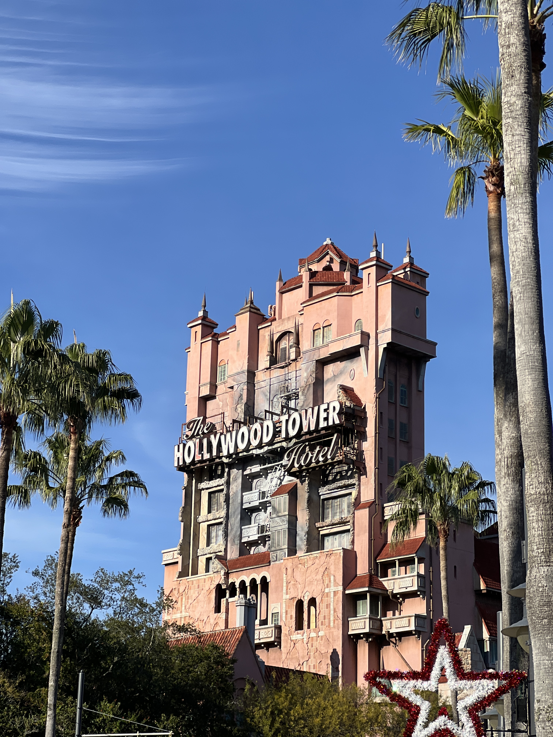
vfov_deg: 25.3
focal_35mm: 77
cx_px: 276
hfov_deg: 19.1
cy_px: 368
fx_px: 1640
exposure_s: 1/861
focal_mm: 9
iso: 32
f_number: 2.8
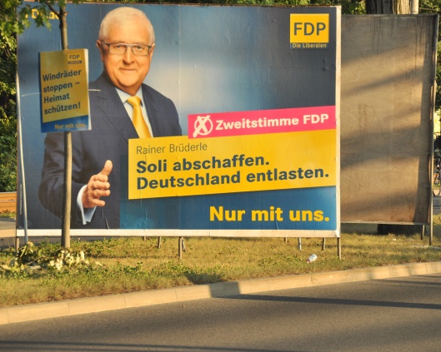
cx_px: 206
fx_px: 2675
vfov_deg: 7.5
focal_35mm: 205
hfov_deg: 9.4
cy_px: 176
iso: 400
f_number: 6
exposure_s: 1/640
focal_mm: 120
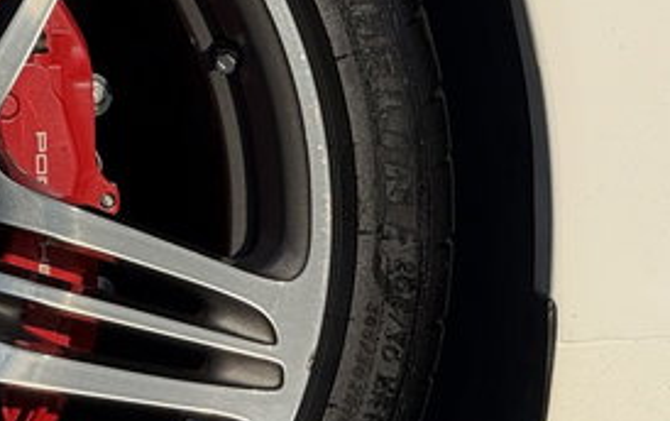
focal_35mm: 356
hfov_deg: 5.9
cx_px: -144
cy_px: 223
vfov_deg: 3.7
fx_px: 6508
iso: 80
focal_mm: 15.66
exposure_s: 1/2933
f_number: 2.8
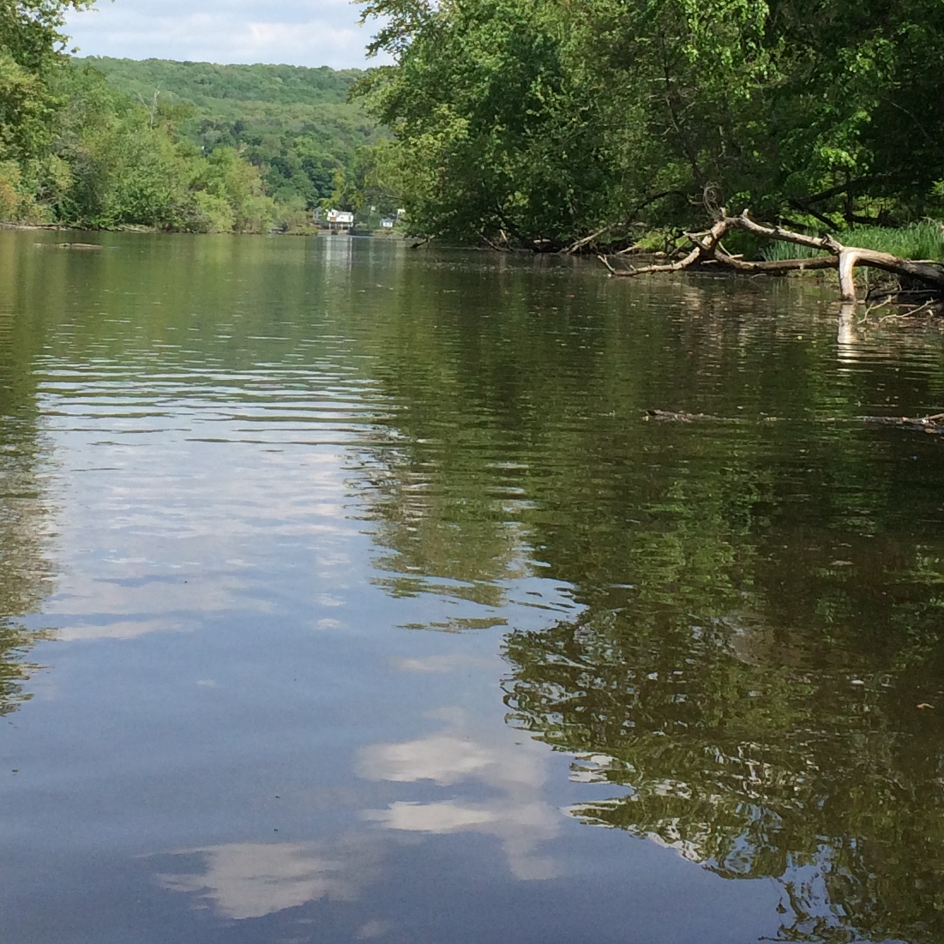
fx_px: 2345
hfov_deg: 22.7
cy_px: 152
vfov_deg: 22.4
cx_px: 346
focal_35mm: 76
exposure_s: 1/2053
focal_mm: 4.15
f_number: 2.2
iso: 32
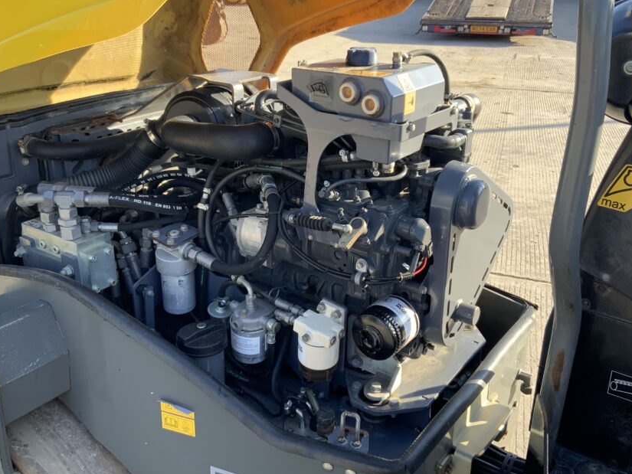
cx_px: 312
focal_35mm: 36
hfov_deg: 51.3
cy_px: 208
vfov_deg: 39.6
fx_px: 657
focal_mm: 3
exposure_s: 1/257
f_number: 1.8
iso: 16
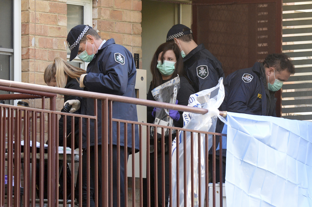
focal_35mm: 400
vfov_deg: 3.4
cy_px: 104
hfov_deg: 5.2
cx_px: 156
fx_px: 3462
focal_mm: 400
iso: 2500
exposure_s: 1/640
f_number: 5.6
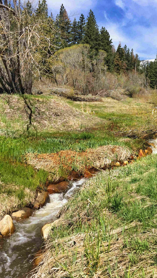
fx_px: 318
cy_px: 141
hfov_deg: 26.8
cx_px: 140
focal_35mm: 43
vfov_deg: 47.4
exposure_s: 1/1799
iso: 32
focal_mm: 4.15
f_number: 2.2
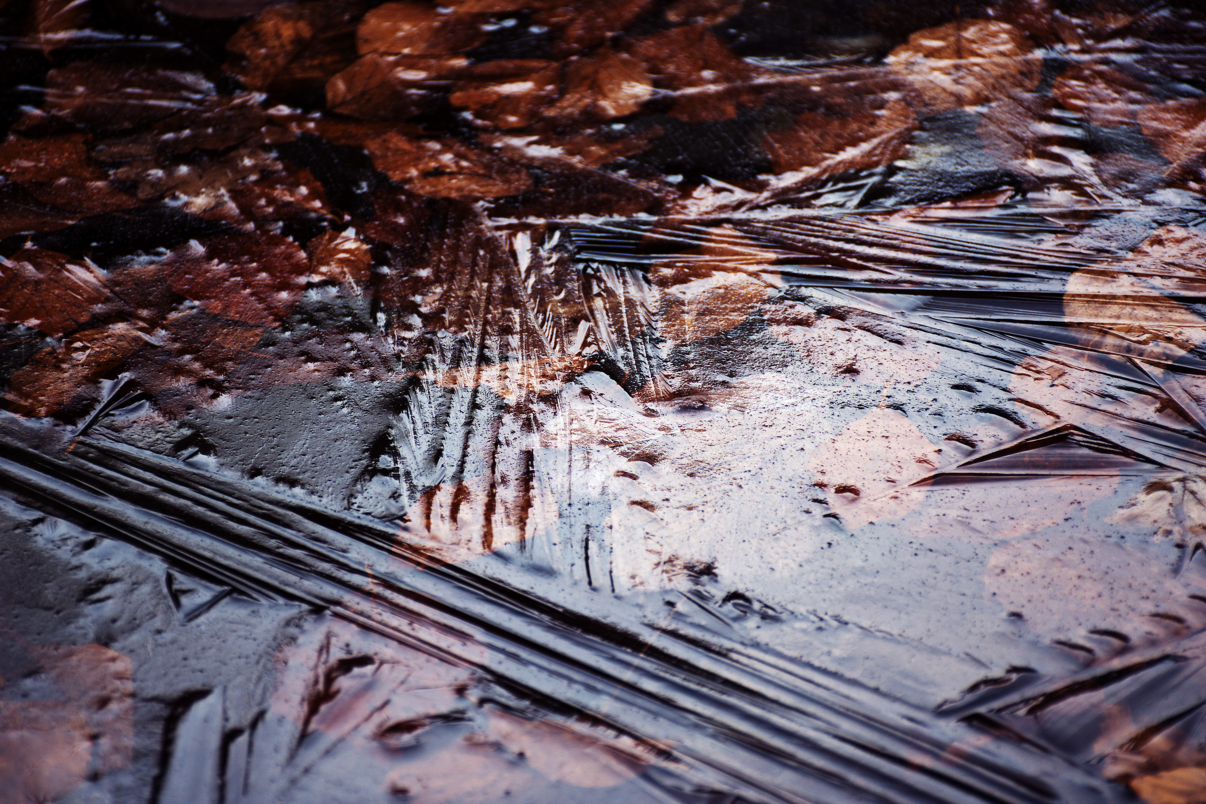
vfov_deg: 11.4
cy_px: 402
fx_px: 4020
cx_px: 603
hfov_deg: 17.1
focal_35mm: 120
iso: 320
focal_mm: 80
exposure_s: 1/200
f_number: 5.6
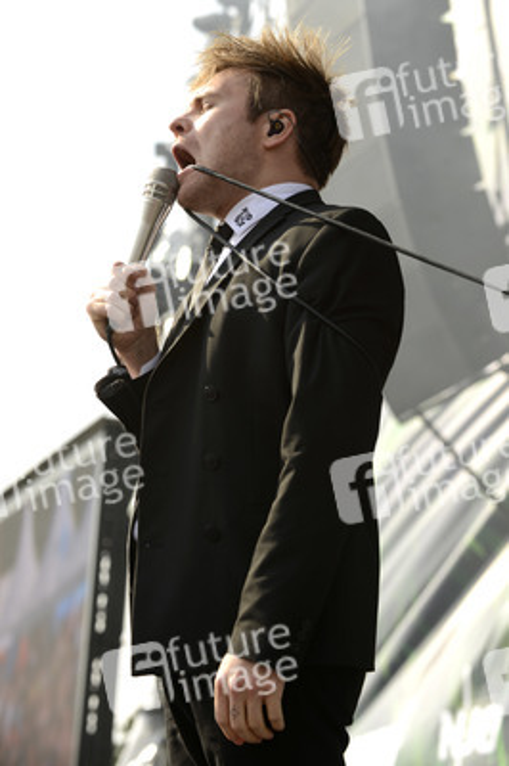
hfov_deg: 13.0
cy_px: 383
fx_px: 2231
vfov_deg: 19.5
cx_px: 254
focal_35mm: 105
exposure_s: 1/400
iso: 160
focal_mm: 105
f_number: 7.1
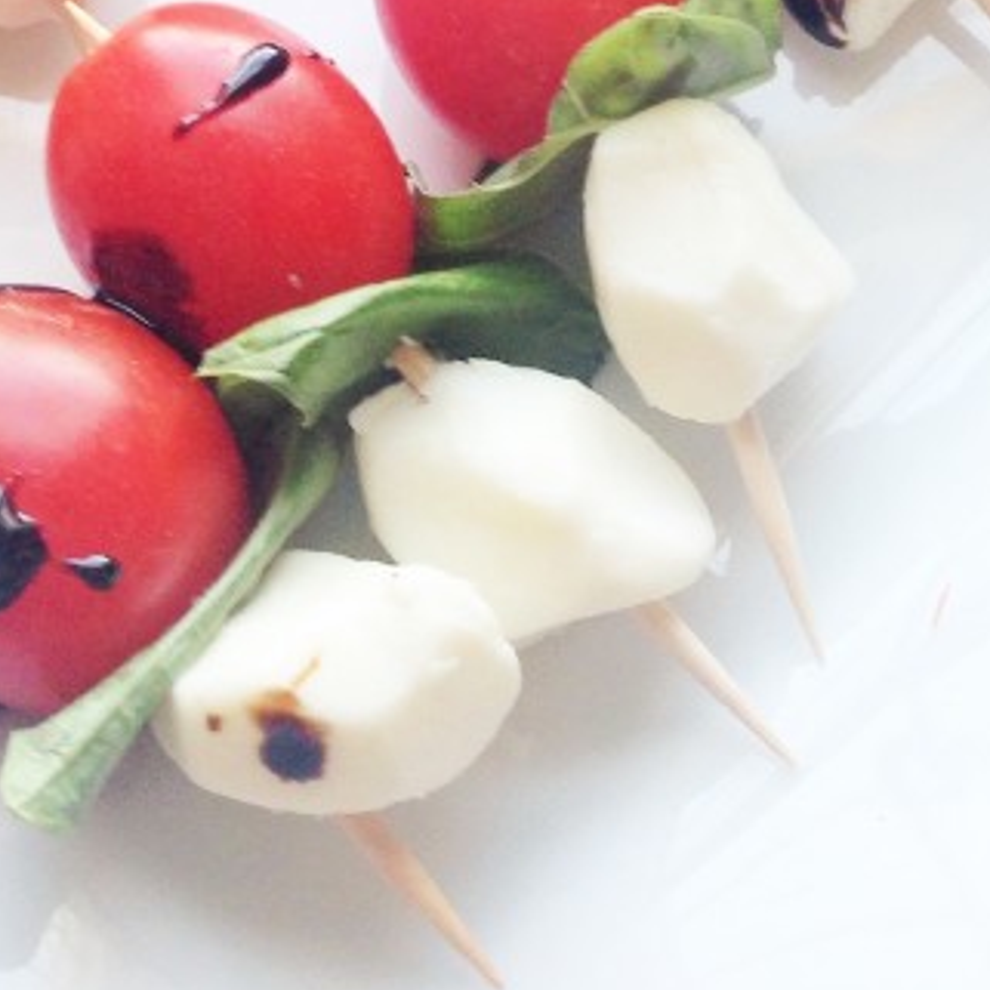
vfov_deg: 17.4
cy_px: -330
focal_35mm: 93
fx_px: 3009
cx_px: 469
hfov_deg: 18.7
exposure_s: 1/30
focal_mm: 4.12
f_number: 2.4
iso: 50
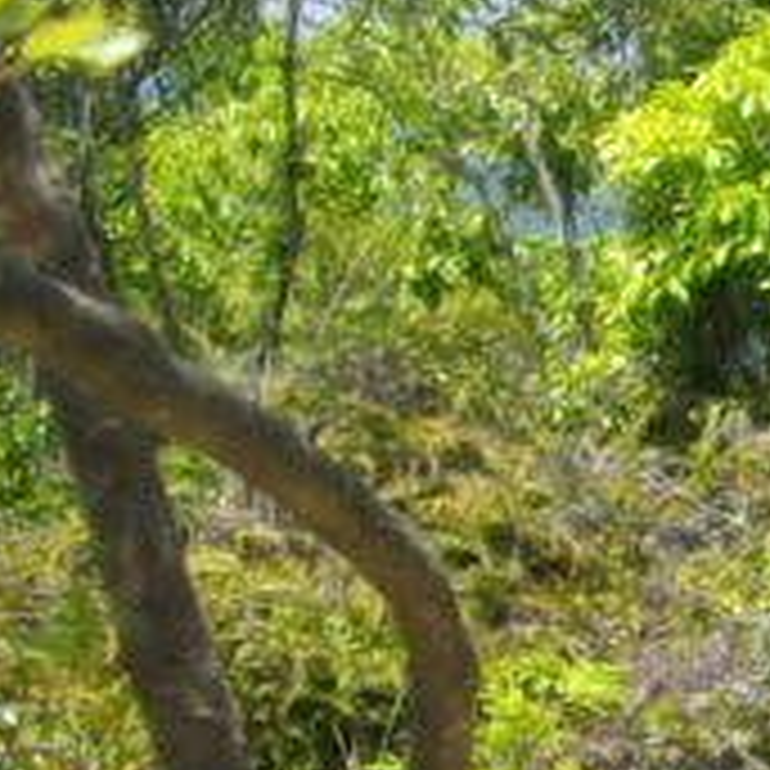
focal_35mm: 196
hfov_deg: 8.6
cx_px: 1328
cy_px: 1193
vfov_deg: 8.7
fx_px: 4933
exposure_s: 1/250
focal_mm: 6.2
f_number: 5.6
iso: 100
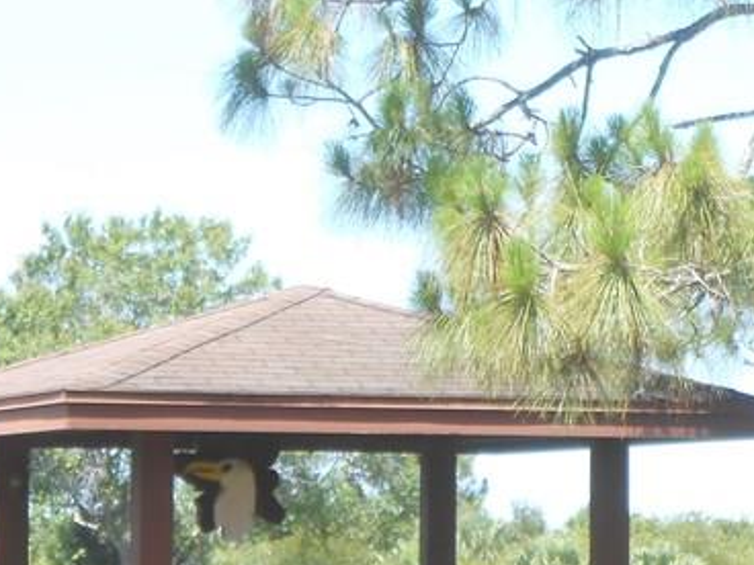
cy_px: 653
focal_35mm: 259
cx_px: 465
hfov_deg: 7.6
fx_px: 5641
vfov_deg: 5.7
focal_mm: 16.5
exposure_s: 1/160
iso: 80
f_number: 4.6
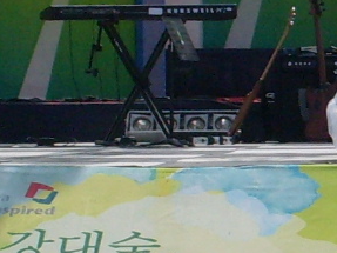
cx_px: 525
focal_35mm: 271
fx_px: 2637
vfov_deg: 5.5
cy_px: 135
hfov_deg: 7.2
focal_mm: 6.3
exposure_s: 1/350
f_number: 8.4
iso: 80
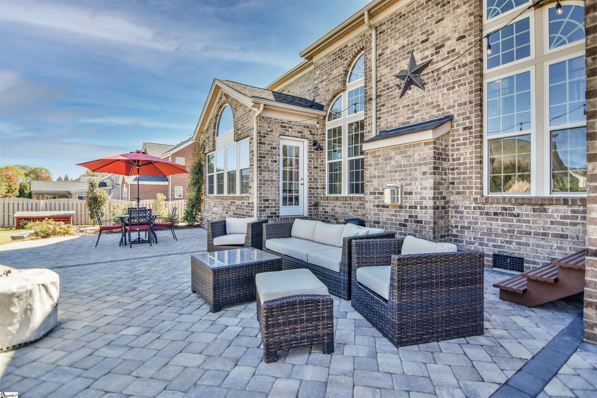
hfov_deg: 95.0
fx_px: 274
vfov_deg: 72.1
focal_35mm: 16
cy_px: 199
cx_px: 298
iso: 100
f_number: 2.8
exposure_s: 1/250
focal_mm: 11
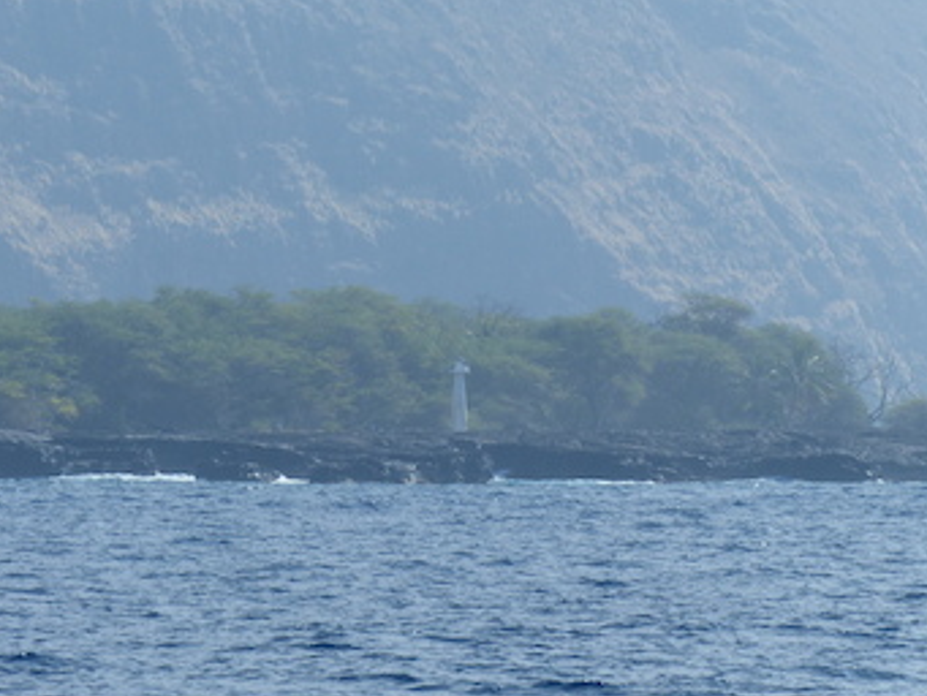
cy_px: 313
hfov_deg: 4.9
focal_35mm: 403
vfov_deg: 3.7
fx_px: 10796
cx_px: 624
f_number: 4
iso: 100
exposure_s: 1/500
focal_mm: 46.5
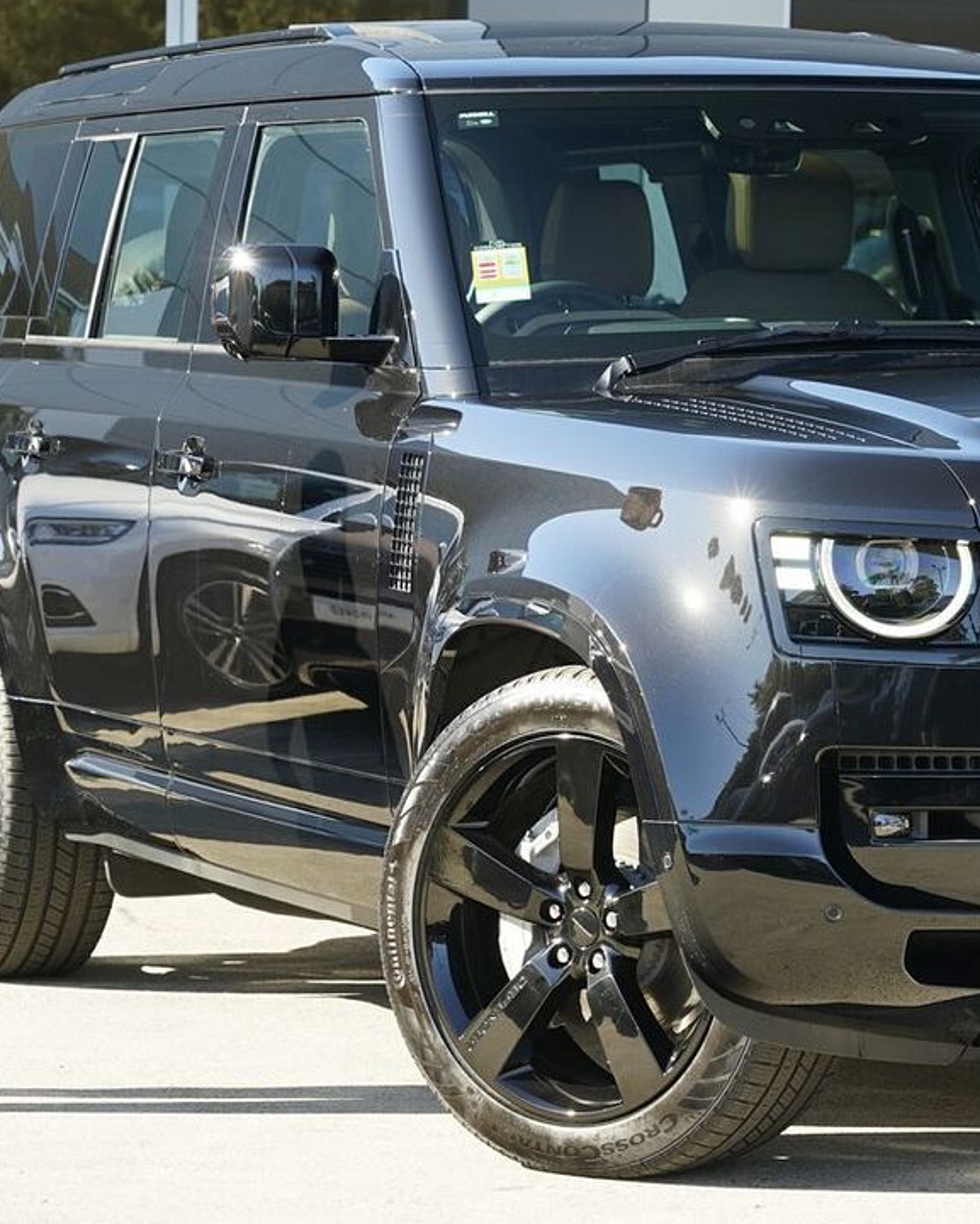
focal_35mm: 139
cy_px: 552
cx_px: 819
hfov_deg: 11.1
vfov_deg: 13.9
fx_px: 5038
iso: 800
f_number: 7.1
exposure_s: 1/250
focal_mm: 89
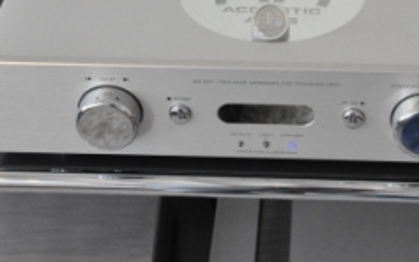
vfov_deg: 13.2
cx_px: 278
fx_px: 1119
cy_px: 18
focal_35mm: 98
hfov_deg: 21.1
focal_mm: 34
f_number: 9
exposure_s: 1/80
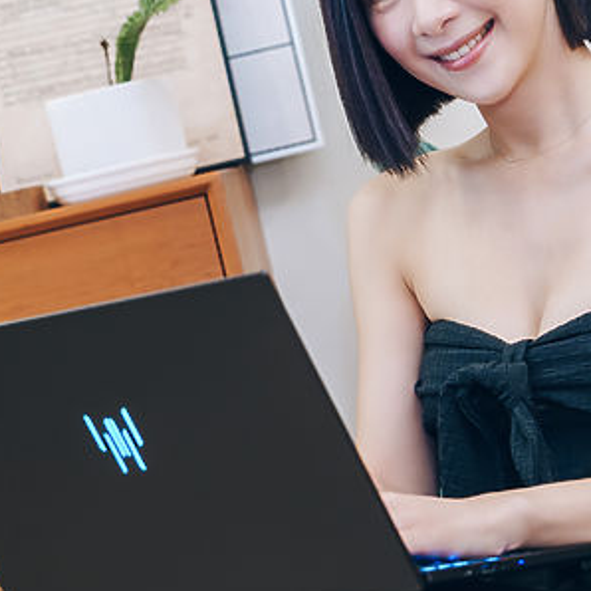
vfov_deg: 14.5
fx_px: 2318
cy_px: 263
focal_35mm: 120
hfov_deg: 14.5
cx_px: 430
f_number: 4
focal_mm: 48
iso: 1000
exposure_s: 1/60
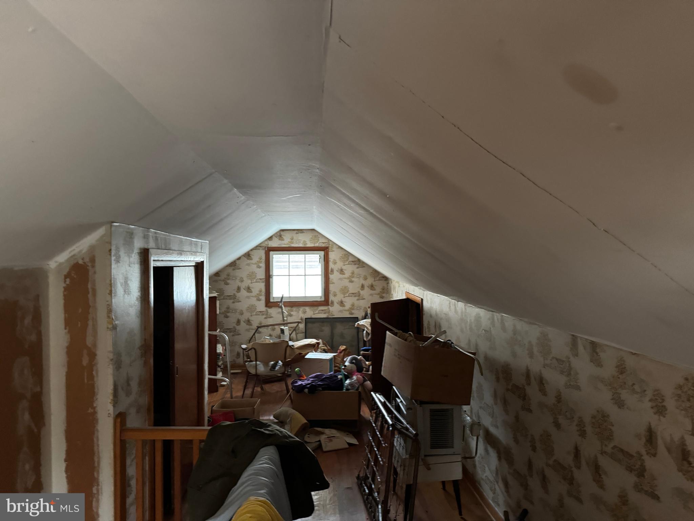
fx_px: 481
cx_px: 347
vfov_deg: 56.8
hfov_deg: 71.6
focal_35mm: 24
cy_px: 260
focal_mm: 6.76
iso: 800
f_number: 1.78
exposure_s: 1/30
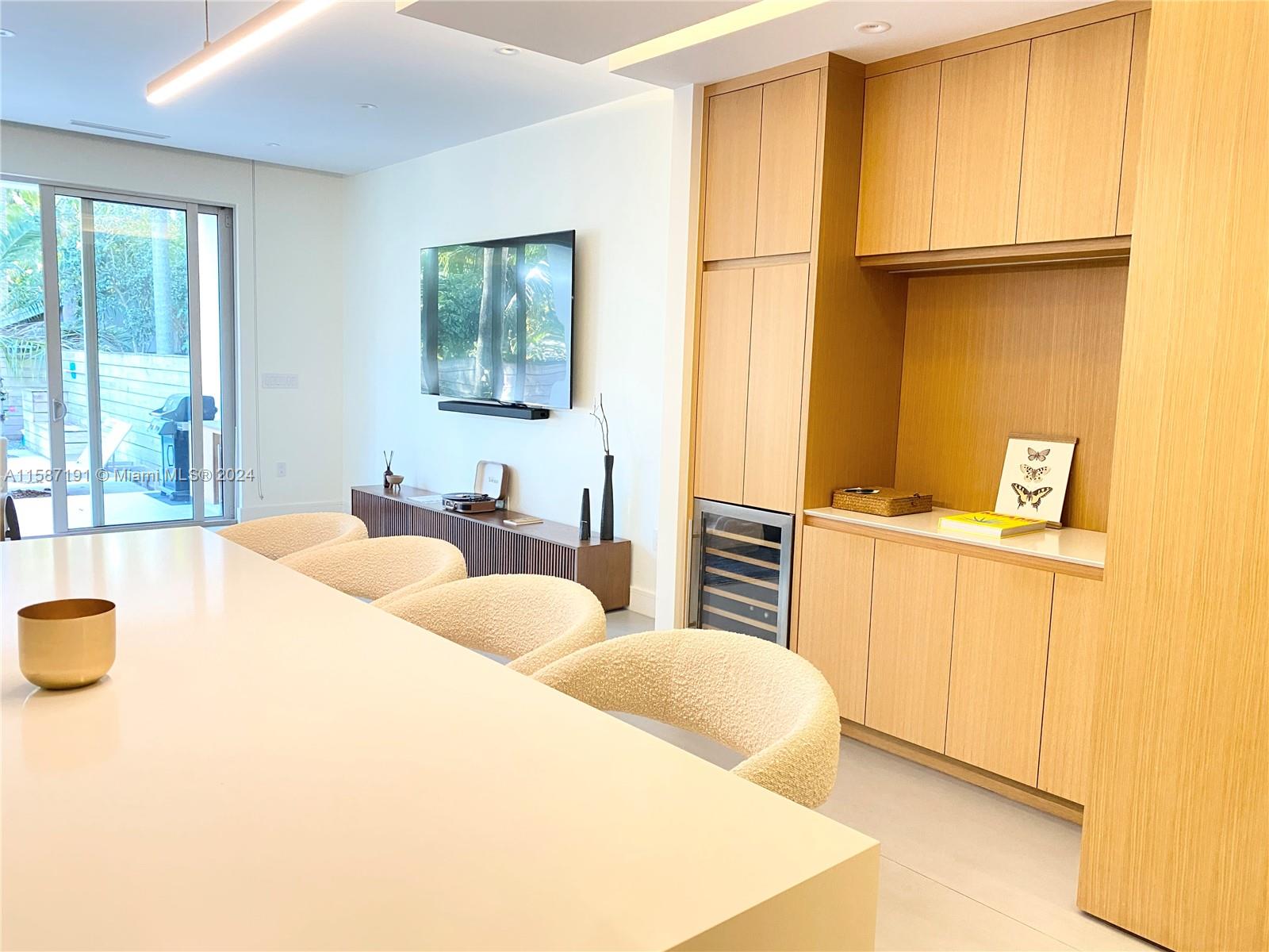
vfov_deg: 53.1
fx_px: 953
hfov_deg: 67.3
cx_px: 634
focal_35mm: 26
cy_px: 476
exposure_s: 1/40
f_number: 1.8
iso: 500
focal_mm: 4.25
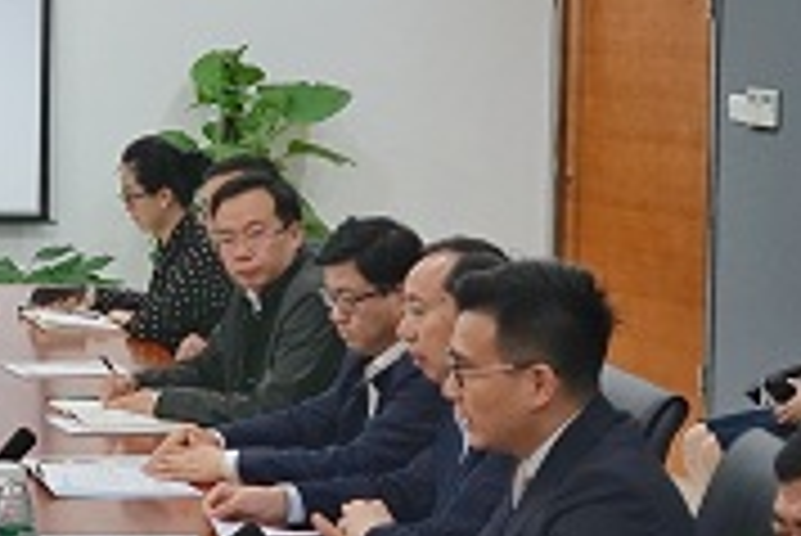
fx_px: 2717
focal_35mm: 122
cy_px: 81
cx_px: -252
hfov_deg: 15.9
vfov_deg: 11.2
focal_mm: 34
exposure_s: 1/60
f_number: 6.3
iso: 800
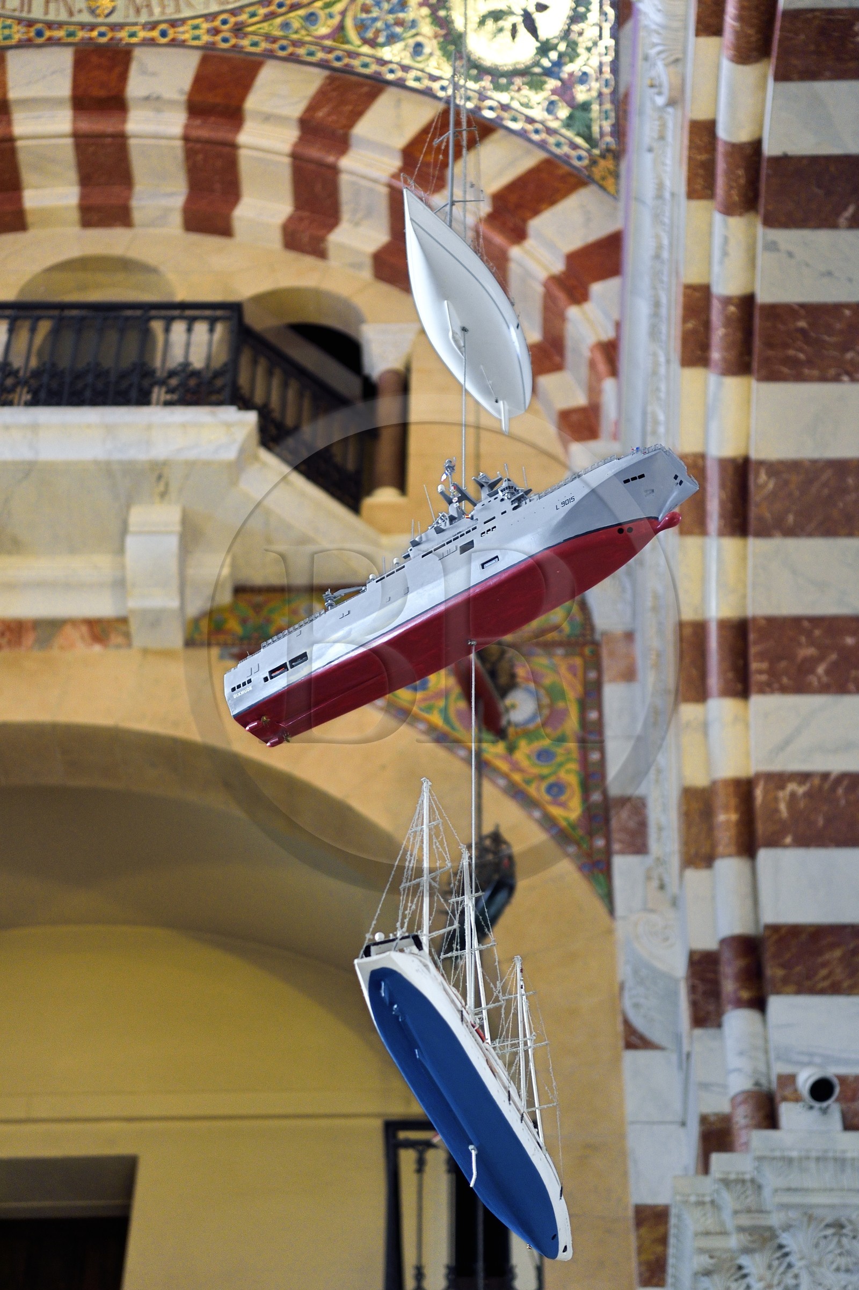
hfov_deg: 19.4
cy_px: 645
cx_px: 430
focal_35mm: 70
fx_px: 2508
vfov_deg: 28.9
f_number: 2.8
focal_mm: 70
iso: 800
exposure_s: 1/60
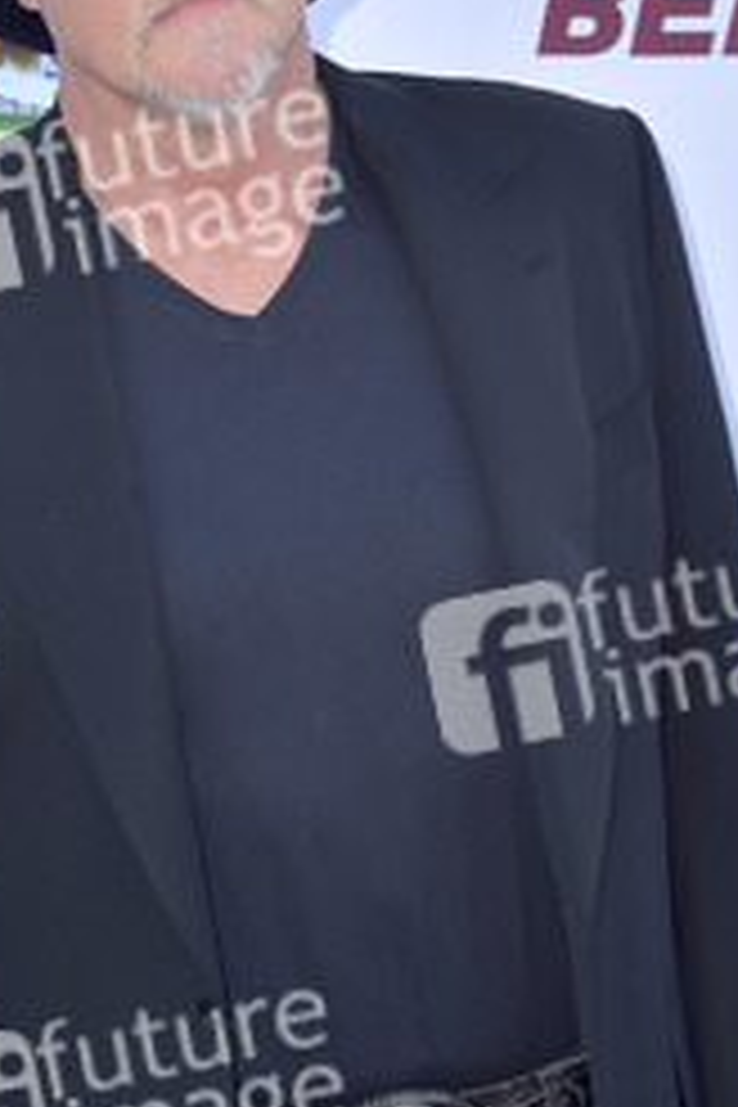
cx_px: 245
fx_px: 4243
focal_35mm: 138
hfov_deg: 9.9
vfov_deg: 14.9
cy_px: 423
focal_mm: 85
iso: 320
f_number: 7.1
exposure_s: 1/250
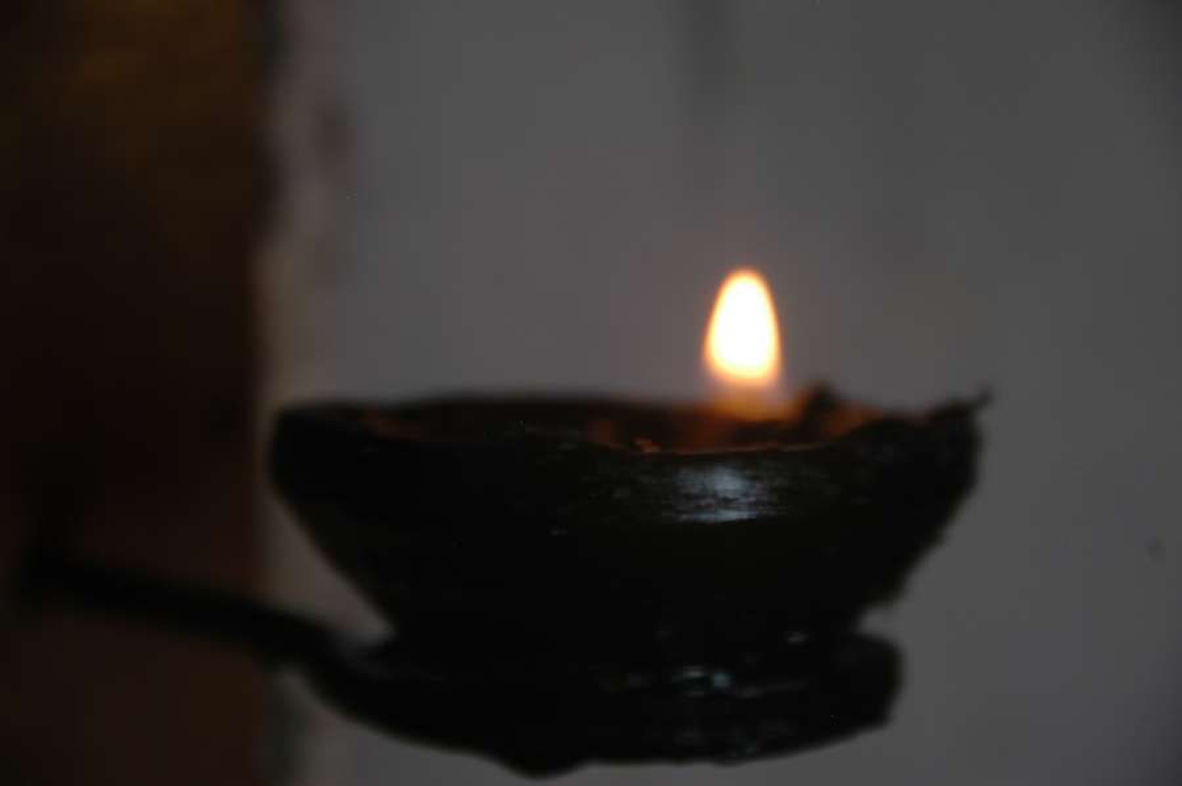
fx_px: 9839
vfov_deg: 4.6
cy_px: 393
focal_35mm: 300
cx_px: 591
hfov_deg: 6.9
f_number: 5.6
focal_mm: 200
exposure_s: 1/4
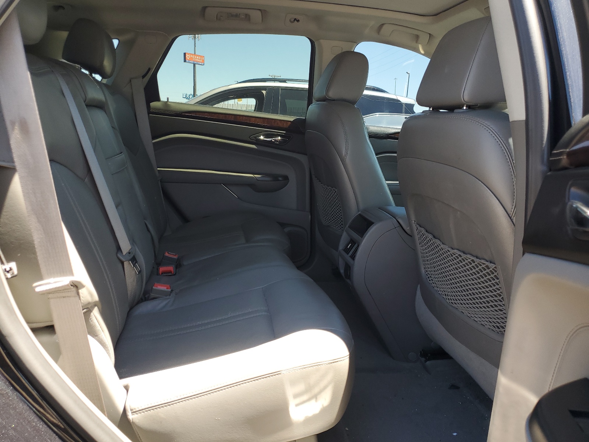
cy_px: 221
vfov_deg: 53.1
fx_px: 442
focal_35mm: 26
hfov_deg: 67.3
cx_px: 294
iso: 50
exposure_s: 1/256
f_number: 1.5
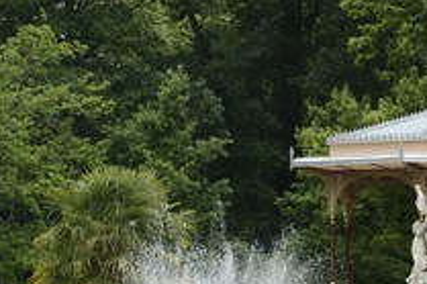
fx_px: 4764
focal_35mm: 402
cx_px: 409
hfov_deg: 5.1
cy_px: 219
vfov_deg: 3.4
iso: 200
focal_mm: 200
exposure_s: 1/200
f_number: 10
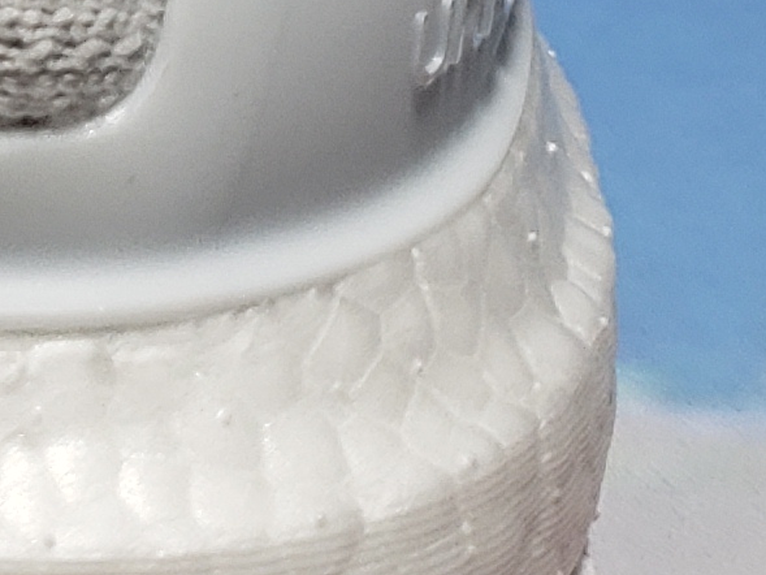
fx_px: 3940
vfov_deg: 8.0
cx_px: -843
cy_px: -526
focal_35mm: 178
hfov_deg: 10.1
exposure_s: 1/544
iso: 50
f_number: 1.5
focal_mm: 4.3
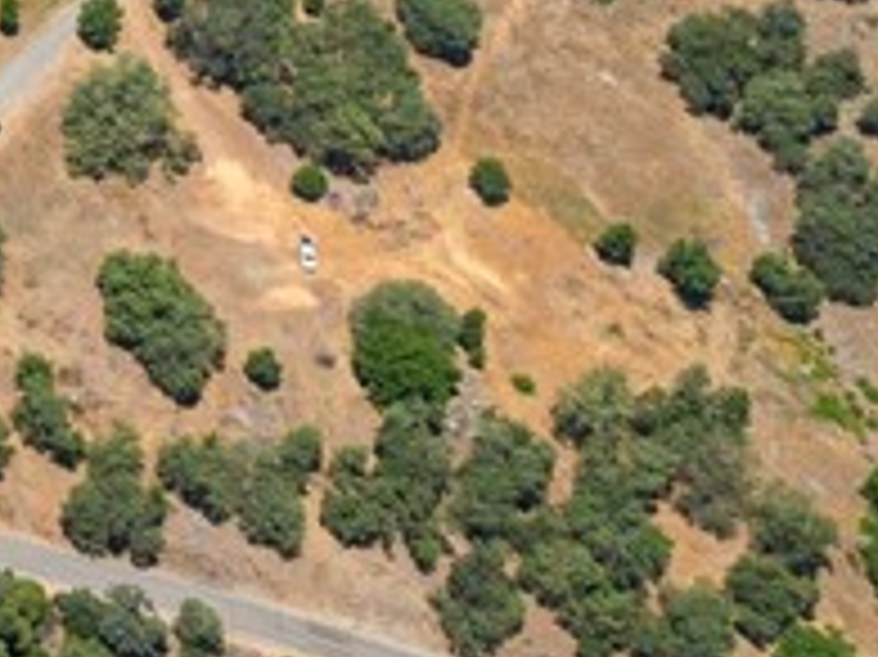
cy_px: -916
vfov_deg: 10.2
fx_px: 3194
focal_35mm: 126
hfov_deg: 11.9
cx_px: -1364
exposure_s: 1/1000
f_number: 4
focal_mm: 12.29
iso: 100
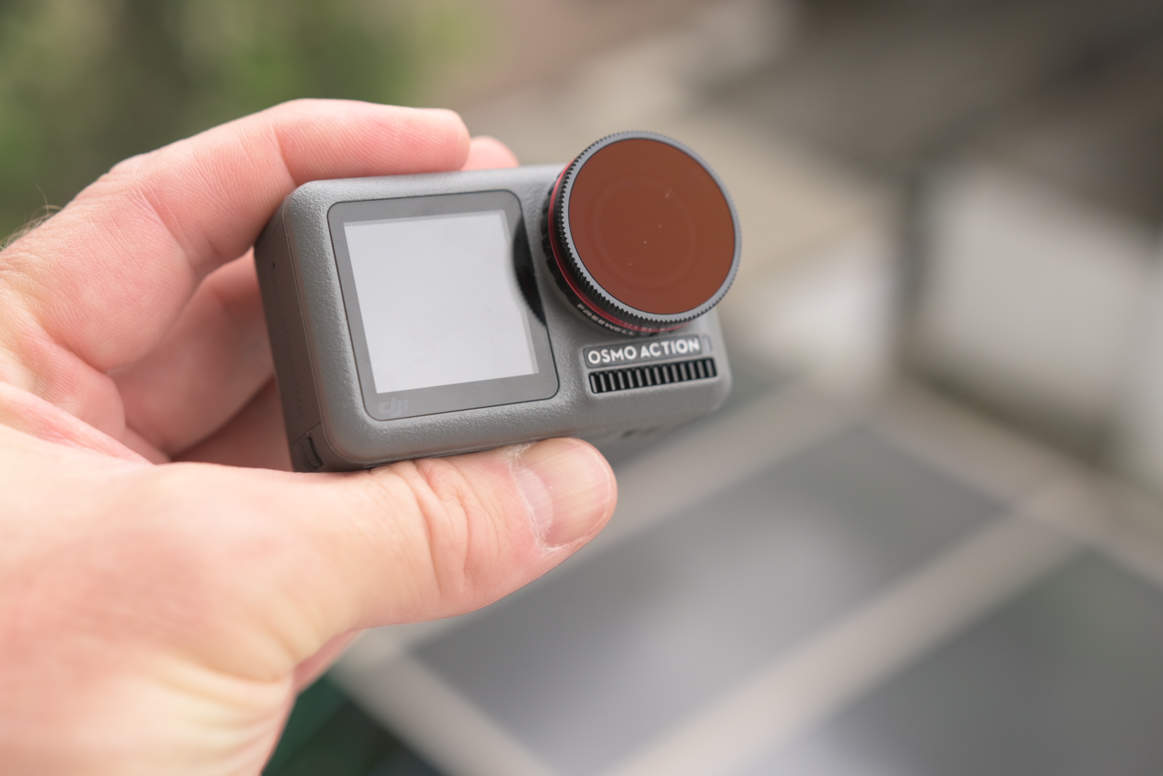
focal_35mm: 52
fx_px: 1680
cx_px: 582
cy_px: 388
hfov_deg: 38.2
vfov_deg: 26.0
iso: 400
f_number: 3.5
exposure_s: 1/250
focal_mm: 35
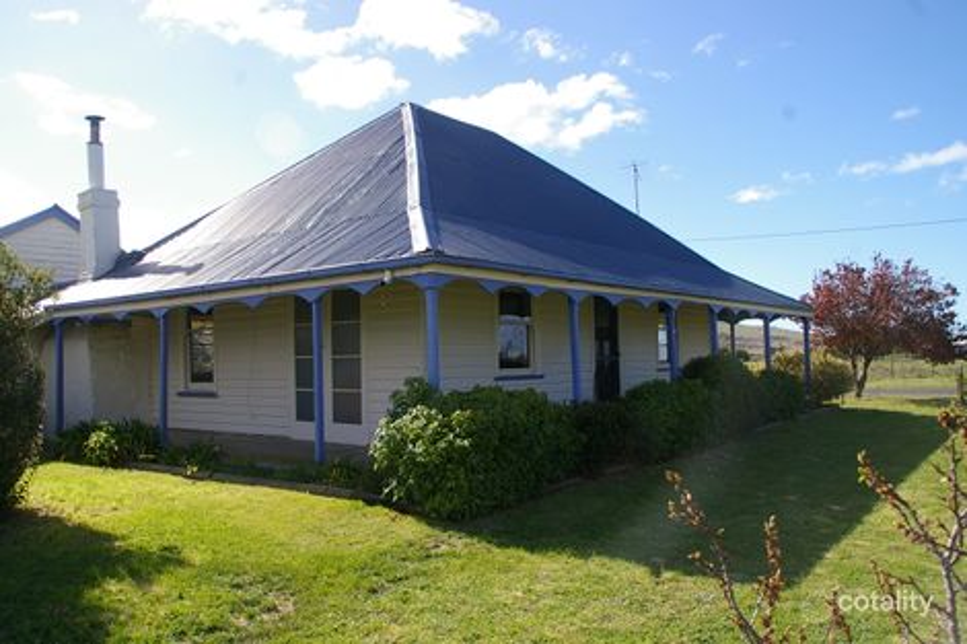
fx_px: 725
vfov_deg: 47.9
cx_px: 484
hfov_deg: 67.4
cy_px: 322
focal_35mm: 27
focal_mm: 18
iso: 200
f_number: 6.7
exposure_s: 1/250
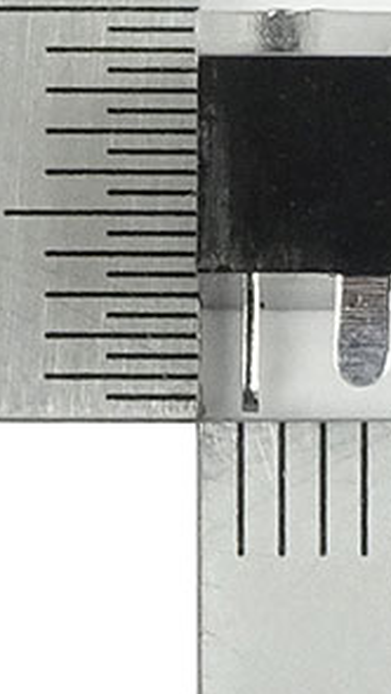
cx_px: 462
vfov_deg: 18.1
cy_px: 216
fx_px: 2174
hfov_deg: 10.1
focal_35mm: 118
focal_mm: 8.51
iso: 125
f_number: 4.5
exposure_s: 1/50
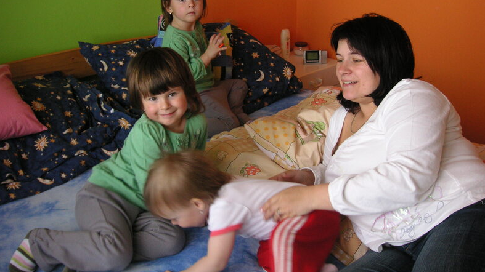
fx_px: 527
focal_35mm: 41
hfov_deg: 49.4
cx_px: 243
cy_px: 90
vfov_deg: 28.8
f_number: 2.8
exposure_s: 1/45
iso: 80
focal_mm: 6.1
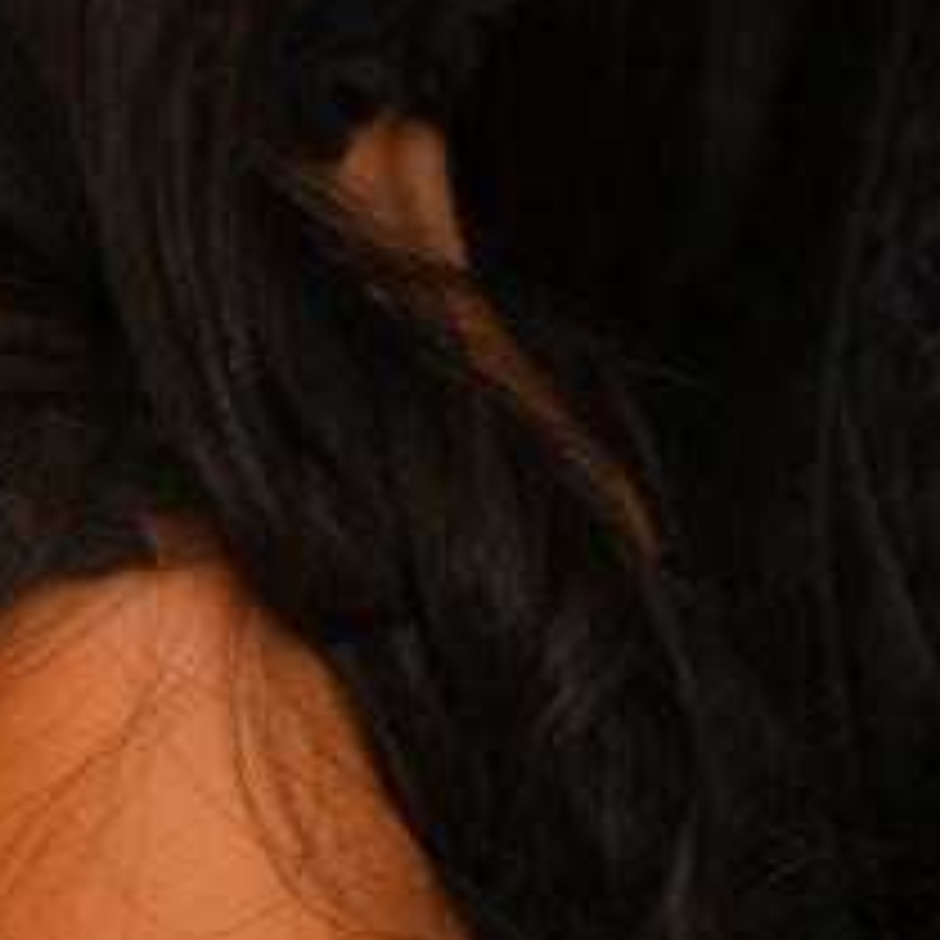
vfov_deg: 6.5
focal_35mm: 268
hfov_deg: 6.5
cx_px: 1039
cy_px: 310
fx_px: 8234
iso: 1000
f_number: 2.8
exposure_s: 1/250
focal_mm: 44
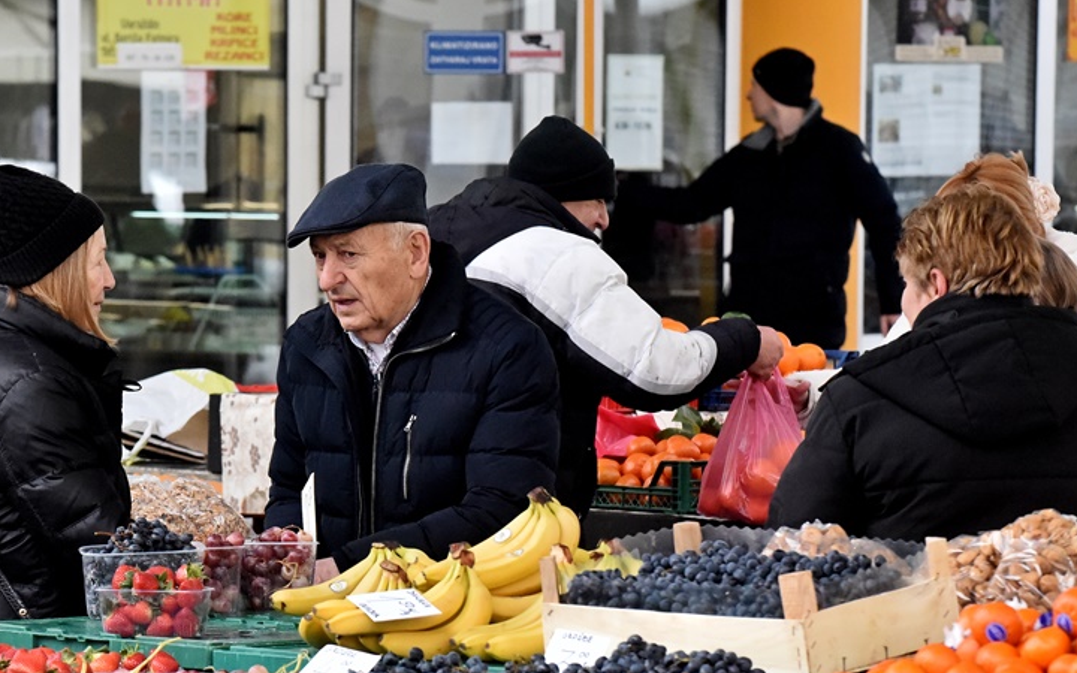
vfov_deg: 5.7
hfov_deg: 9.0
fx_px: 6810
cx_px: 402
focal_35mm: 232
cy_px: 431
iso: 4000
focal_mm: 160
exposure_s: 1/1250
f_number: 8
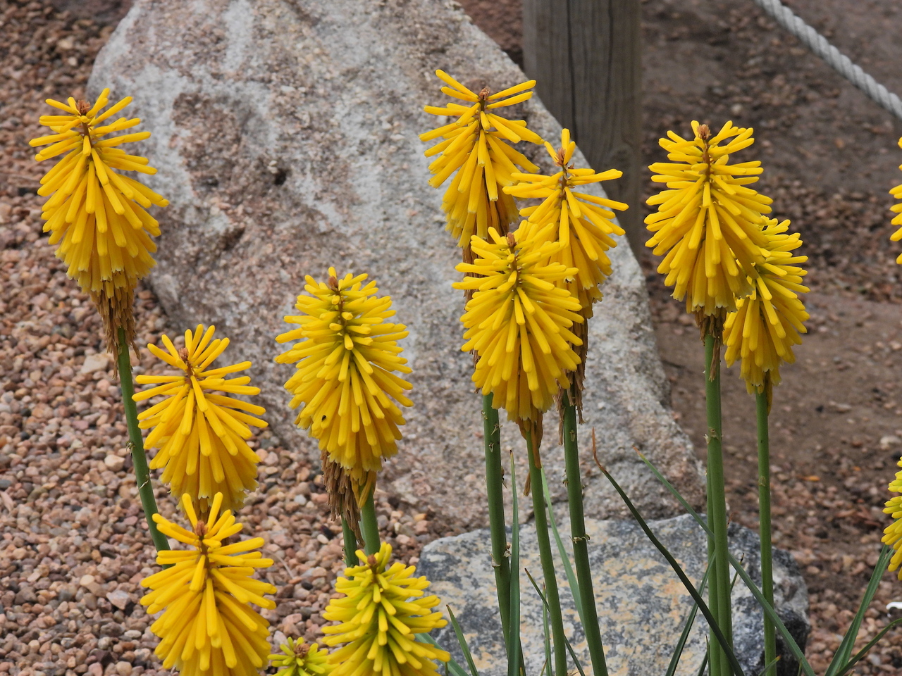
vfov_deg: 11.9
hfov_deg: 15.8
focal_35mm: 125
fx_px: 3257
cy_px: 338
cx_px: 451
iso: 100
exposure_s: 1/500
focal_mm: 22.3
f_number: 4
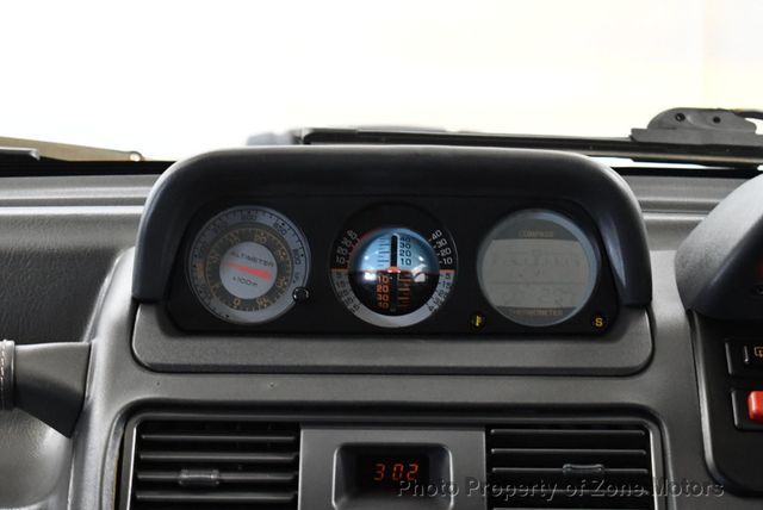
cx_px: 382
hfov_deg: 18.6
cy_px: 255
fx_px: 2333
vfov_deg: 12.5
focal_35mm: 110
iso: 3600
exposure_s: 1/60
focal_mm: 55
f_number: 5.6
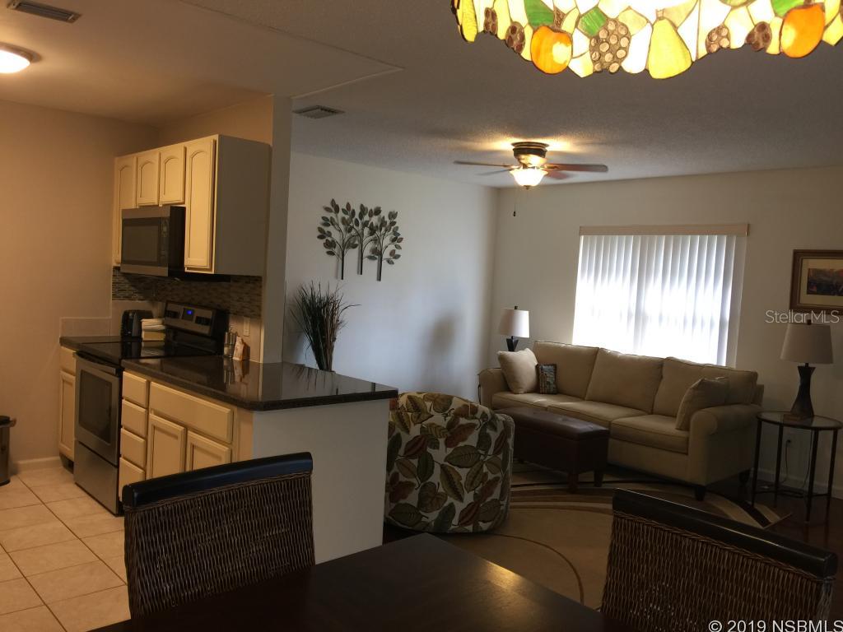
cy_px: 316
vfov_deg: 48.2
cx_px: 422
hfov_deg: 61.7
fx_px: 706
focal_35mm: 29
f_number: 2.2
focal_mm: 4.15
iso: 32
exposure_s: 1/15
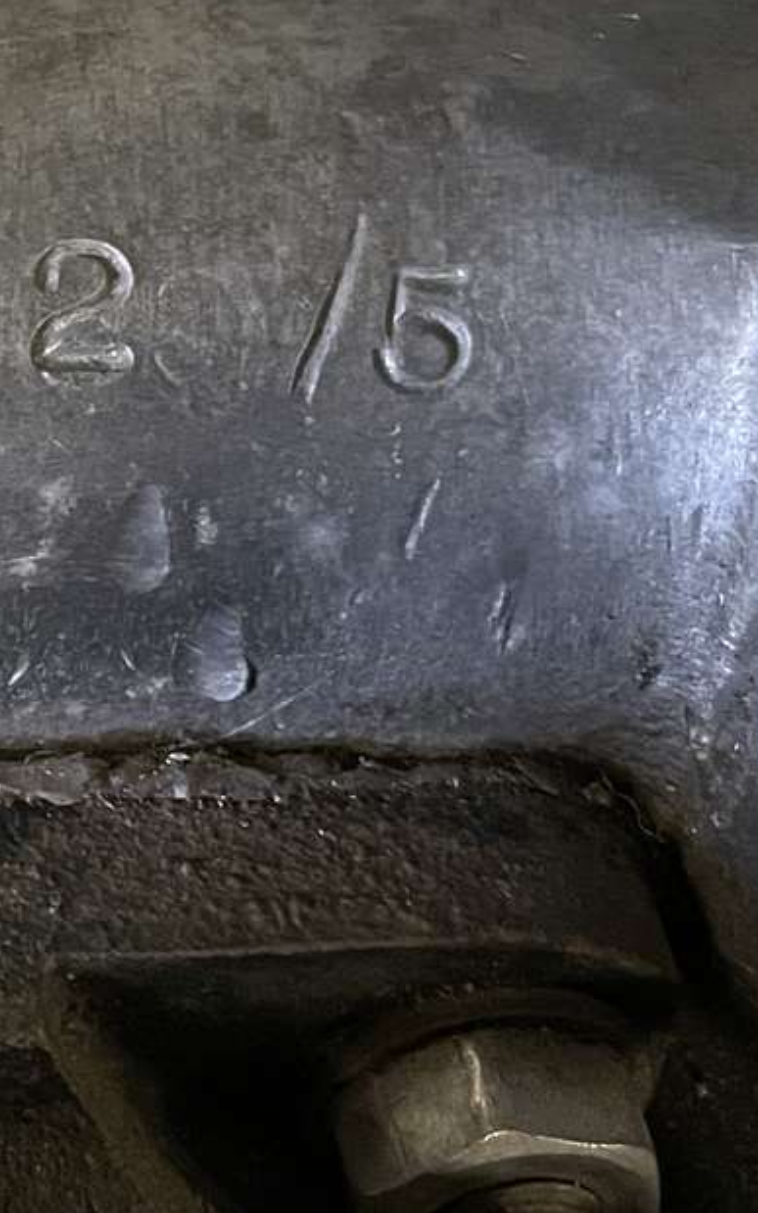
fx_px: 2941
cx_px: -394
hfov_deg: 13.8
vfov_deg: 23.2
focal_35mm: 89
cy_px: 415
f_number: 1.6
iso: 640
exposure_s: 1/25
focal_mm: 4.2
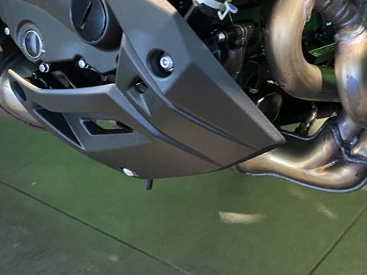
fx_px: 625
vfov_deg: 23.9
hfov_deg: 31.2
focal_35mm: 59
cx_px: 332
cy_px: 8
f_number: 1.8
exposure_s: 1/25
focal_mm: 4.25
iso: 500
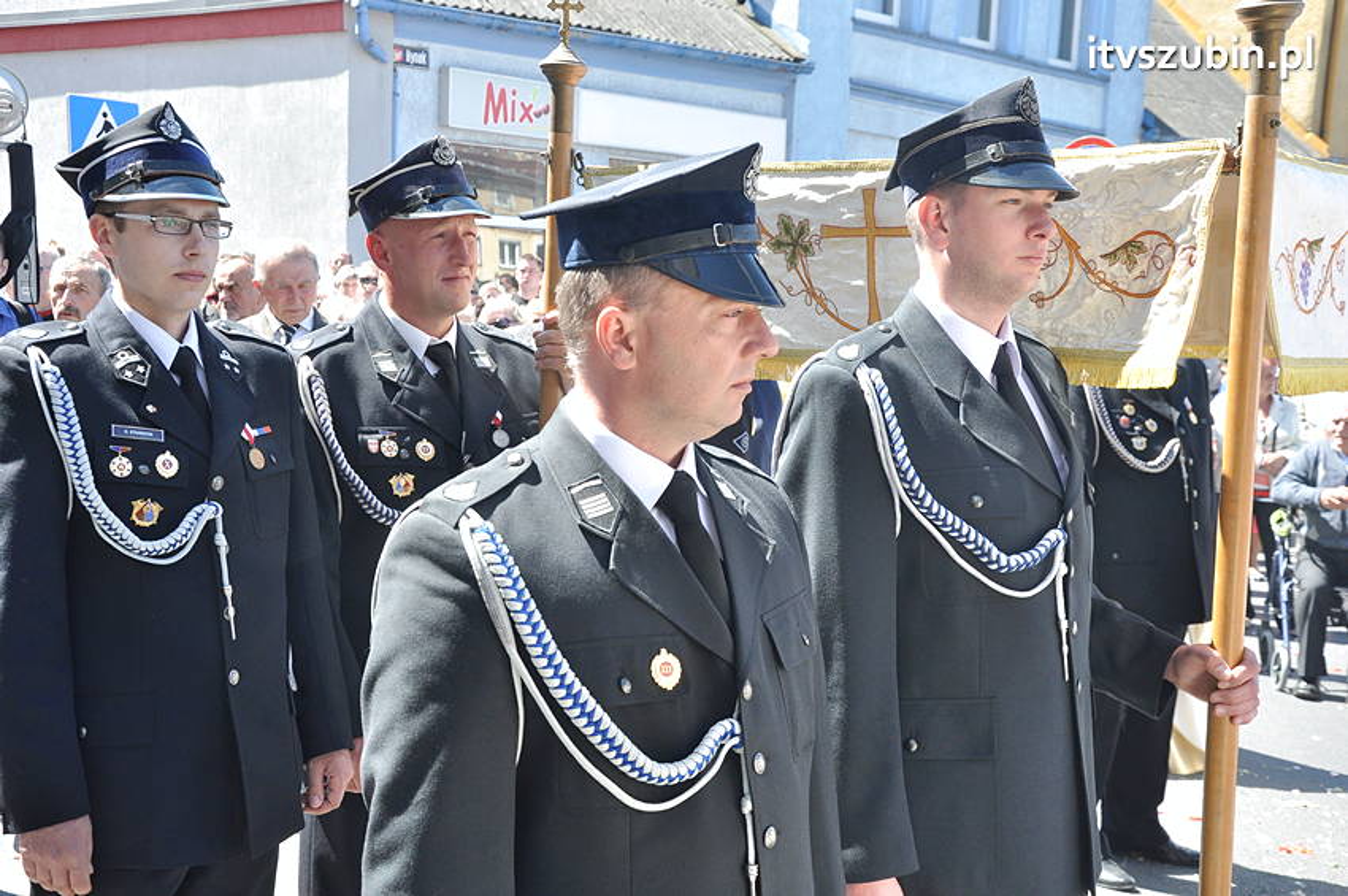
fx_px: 1683
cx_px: 674
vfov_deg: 29.8
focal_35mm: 45
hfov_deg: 43.6
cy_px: 448
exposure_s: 1/250
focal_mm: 30
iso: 400
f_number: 8
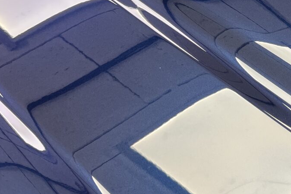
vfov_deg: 17.2
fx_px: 623
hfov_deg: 25.0
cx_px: 294
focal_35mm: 77
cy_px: -16
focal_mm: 5.7
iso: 80
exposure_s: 1/100
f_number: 1.5
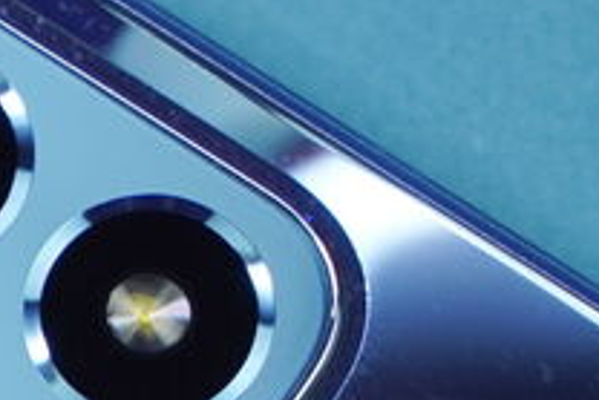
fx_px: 5378
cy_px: 567
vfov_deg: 4.2
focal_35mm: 323
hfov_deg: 6.3
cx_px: -73
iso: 320
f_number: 6.3
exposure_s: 1/125
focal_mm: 70
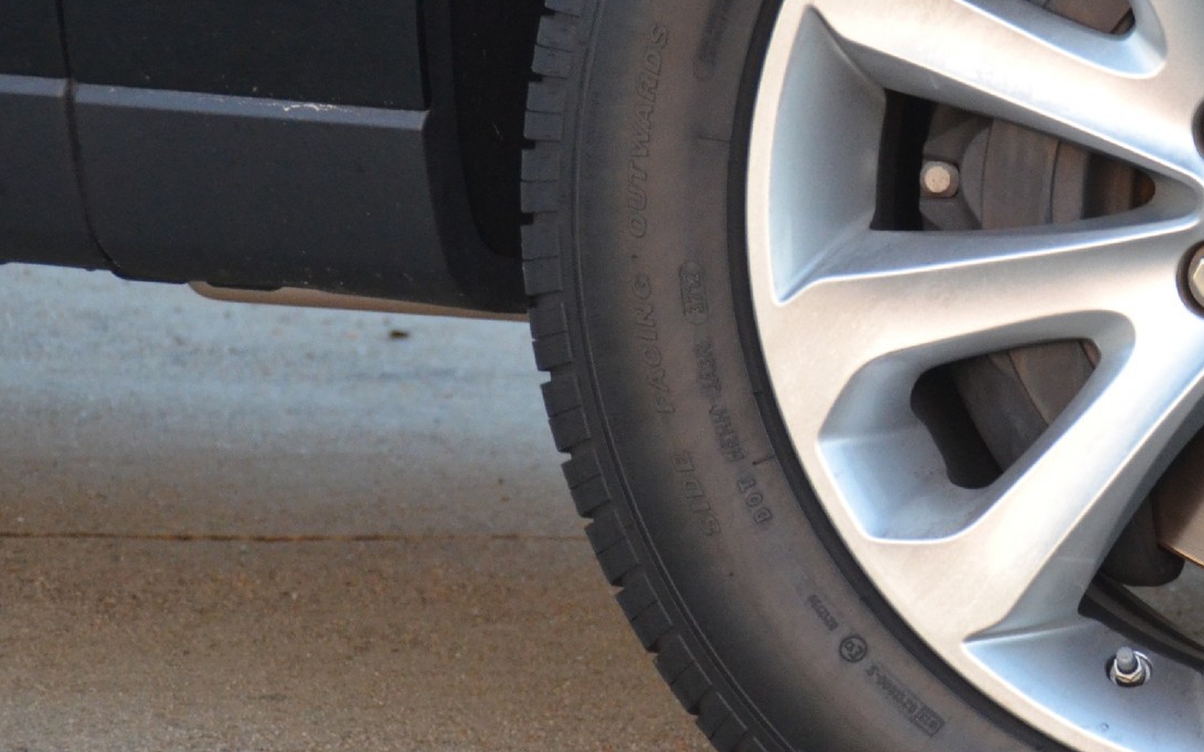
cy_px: 145
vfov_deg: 6.1
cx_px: 1315
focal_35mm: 216
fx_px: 7086
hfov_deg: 9.6
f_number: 4.8
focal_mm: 62
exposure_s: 1/125
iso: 1600
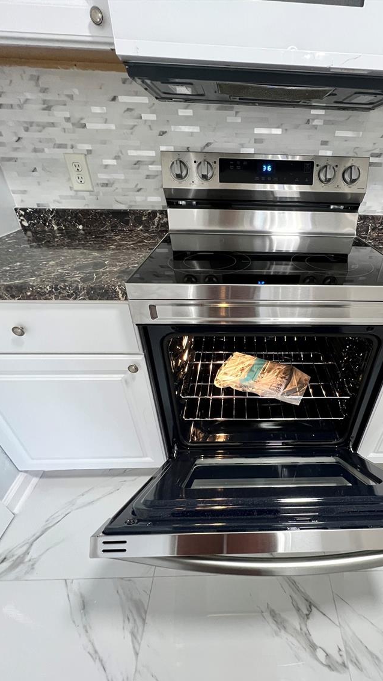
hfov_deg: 68.9
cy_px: 359
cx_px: 249
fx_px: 271
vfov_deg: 102.9
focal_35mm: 15
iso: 500
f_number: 1.8
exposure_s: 1/60
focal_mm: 1.57
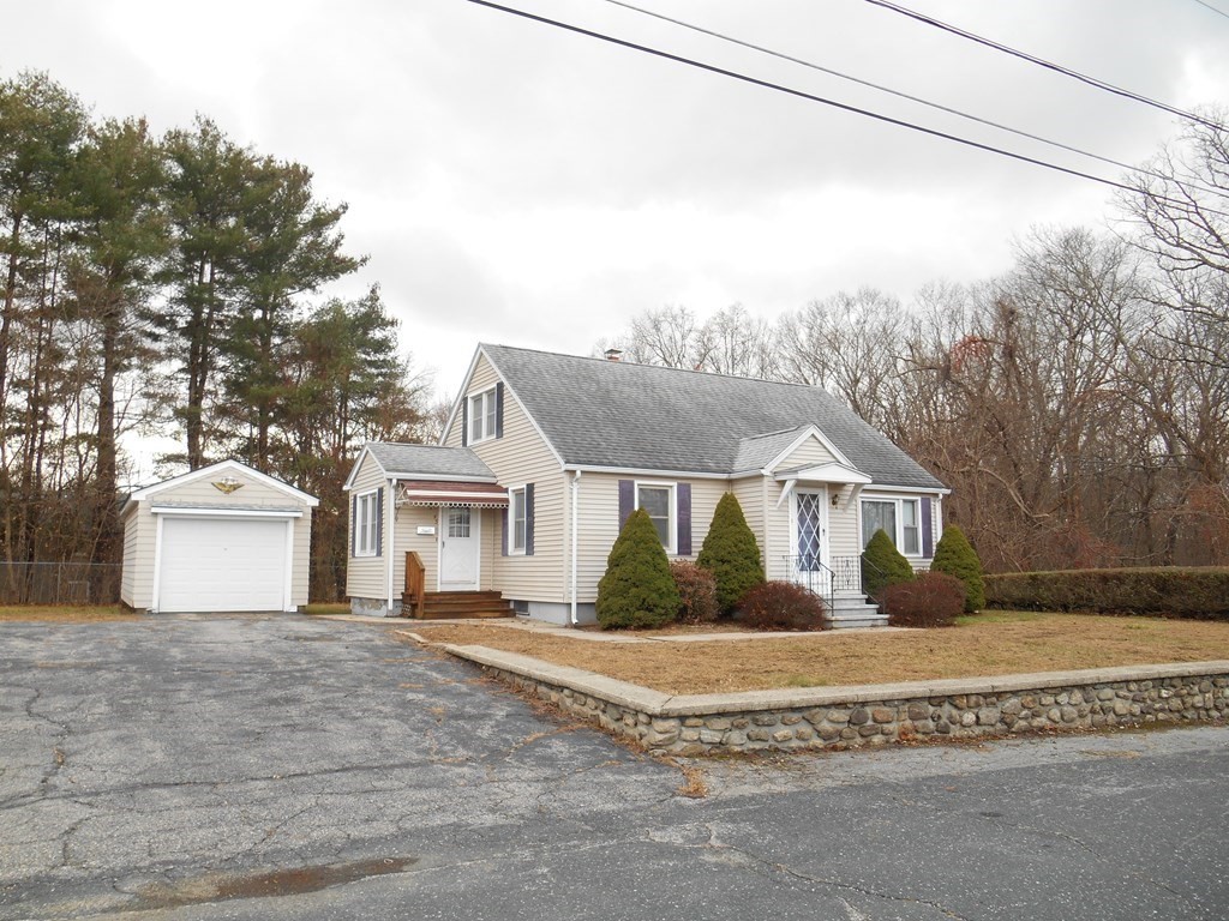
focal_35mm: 26
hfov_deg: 67.3
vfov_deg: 53.1
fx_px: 923
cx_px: 614
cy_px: 460
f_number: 3.4
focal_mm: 4.7
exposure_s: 1/80
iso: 80
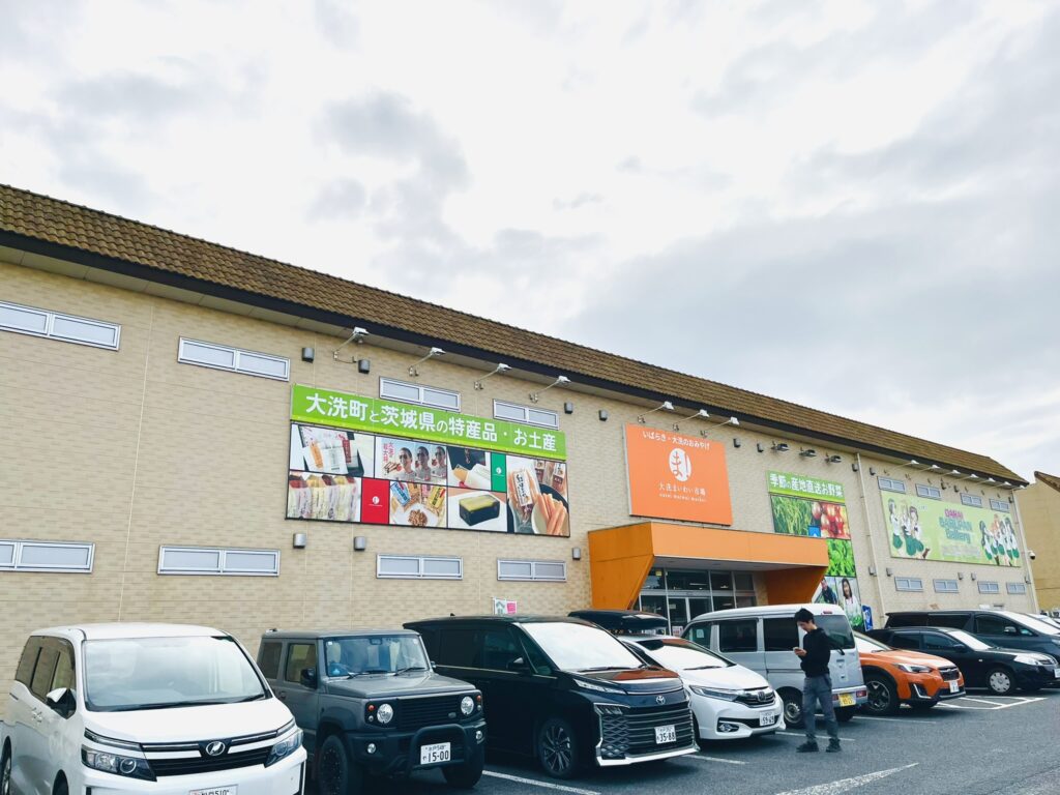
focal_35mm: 26
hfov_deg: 67.3
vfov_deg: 53.1
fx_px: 796
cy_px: 398
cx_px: 530
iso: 50
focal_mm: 5.1
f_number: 1.6
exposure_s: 1/9901
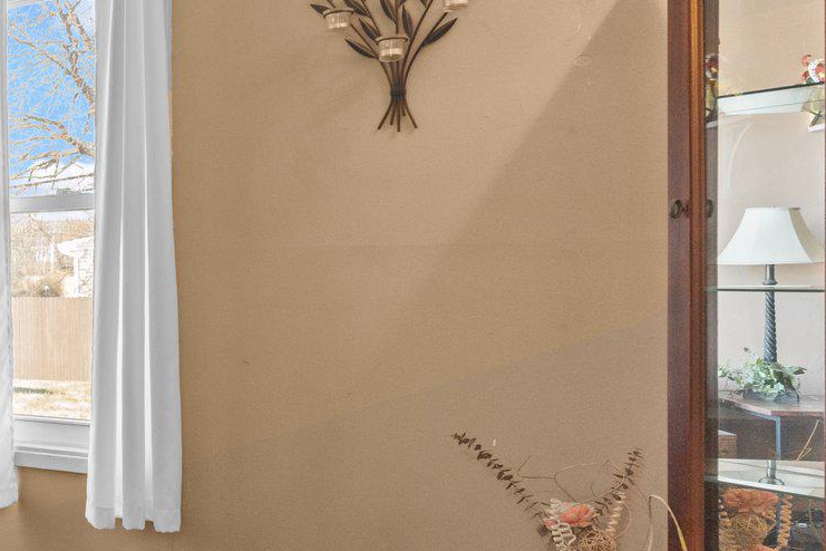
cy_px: 278
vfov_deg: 28.6
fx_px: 1078
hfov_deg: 32.4
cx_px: -227
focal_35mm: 47
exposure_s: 1/5
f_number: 8
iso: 500
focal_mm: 17
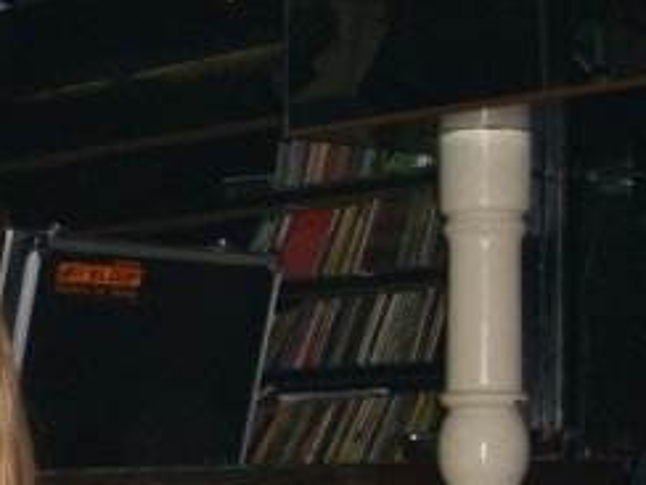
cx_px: -146
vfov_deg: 12.8
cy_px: 551
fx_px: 2109
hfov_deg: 16.6
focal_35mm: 113
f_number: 3.1
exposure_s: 1/60
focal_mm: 9.5
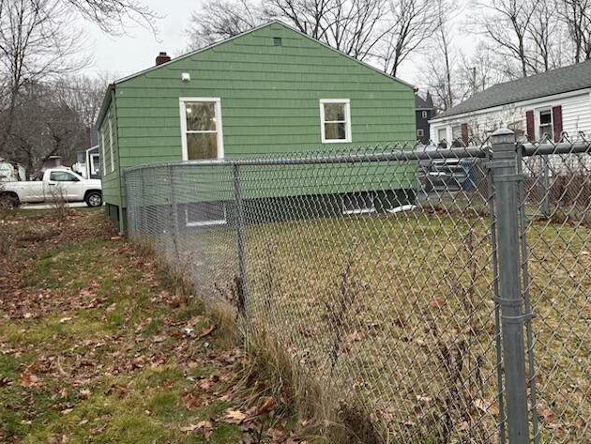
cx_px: 307
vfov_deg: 42.9
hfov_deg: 55.3
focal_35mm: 33
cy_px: 193
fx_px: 564
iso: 100
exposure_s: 1/122
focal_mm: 5.96
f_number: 1.6
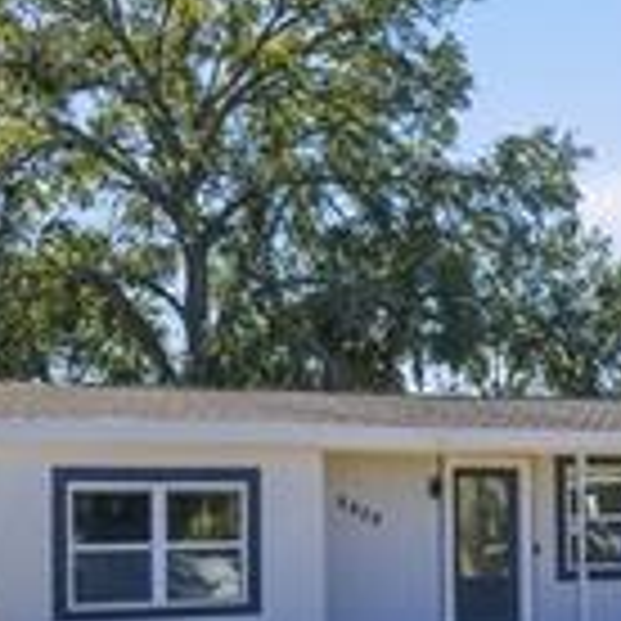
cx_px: 832
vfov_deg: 17.1
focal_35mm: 101
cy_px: 522
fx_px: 2050
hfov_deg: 16.2
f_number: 11
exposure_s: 1/12800
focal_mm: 16
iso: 1600
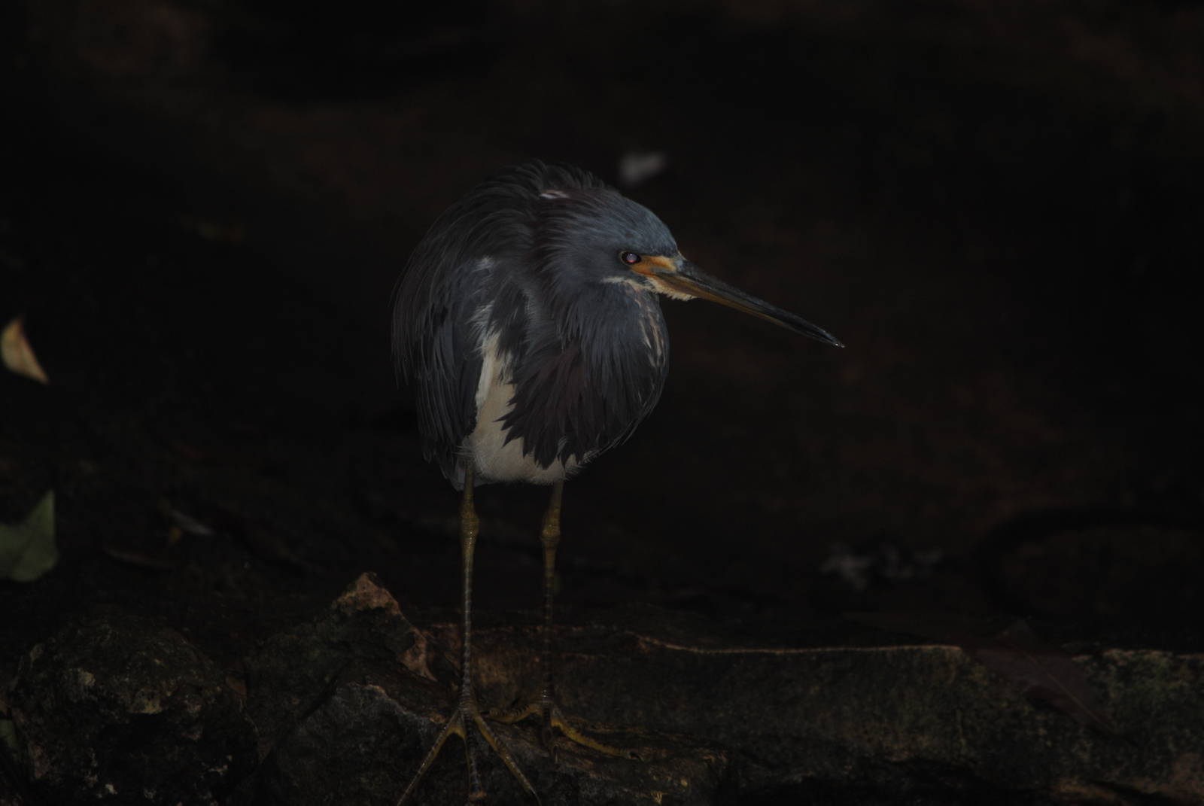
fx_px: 15068
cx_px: 602
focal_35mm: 450
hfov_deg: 4.6
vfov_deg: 3.1
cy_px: 403
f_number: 5.6
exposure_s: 1/60
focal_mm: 300
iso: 200
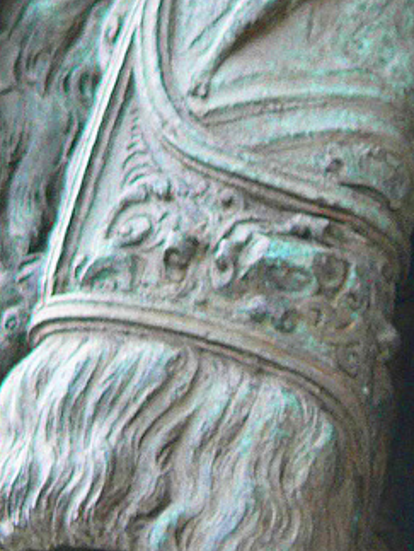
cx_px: 2
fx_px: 15517
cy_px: 38
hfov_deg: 1.5
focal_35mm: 975
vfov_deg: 2.0
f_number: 3.3
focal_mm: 48.6
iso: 80
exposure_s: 1/30
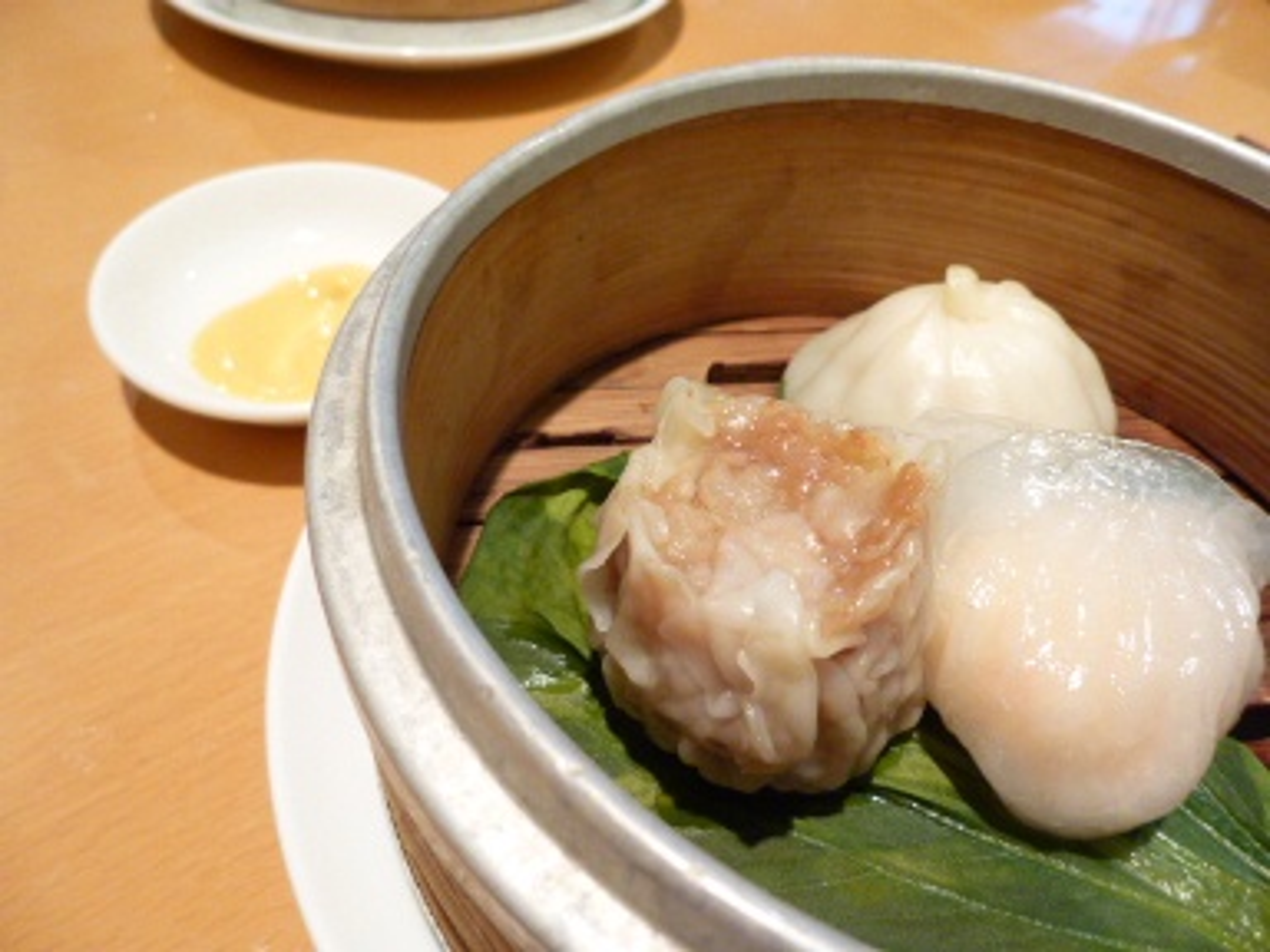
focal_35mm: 25
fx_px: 917
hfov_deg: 69.4
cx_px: 635
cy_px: 476
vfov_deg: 54.9
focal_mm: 4.5
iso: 400
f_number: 3.1
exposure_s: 1/10
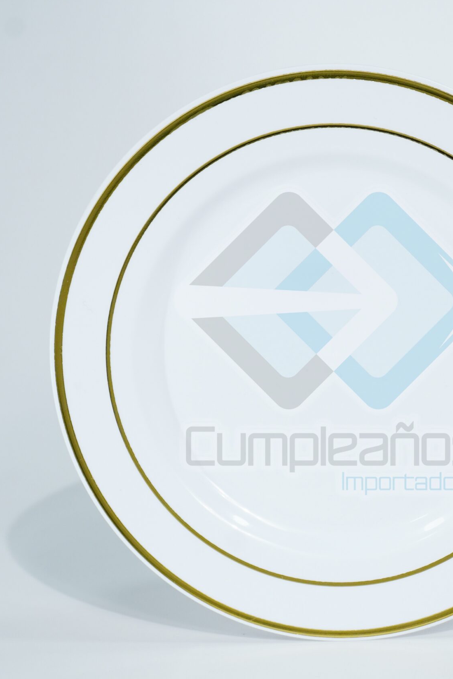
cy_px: 343
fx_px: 1548
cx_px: 334
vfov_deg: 24.8
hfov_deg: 16.6
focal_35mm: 82
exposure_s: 1/45
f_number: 8
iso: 400
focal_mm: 36
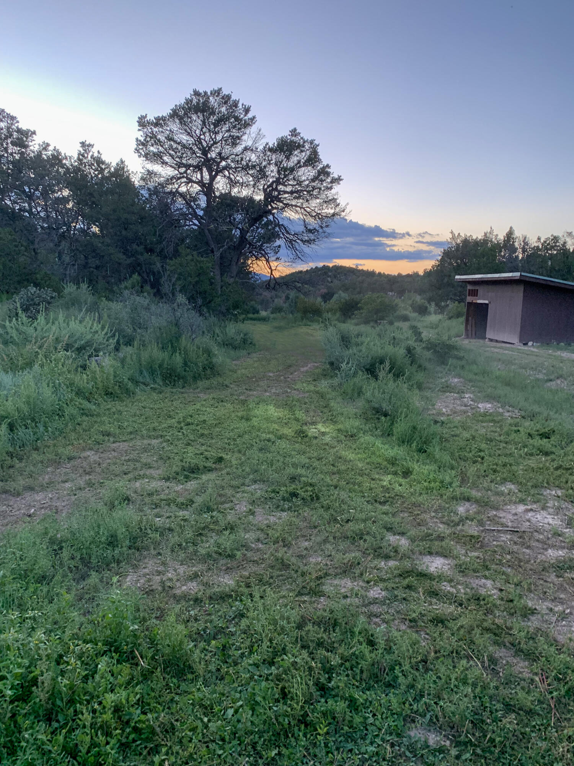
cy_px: 383
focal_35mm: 26
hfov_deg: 53.1
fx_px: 575
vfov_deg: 67.3
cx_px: 287
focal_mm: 4.25
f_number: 1.8
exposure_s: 1/60
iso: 100
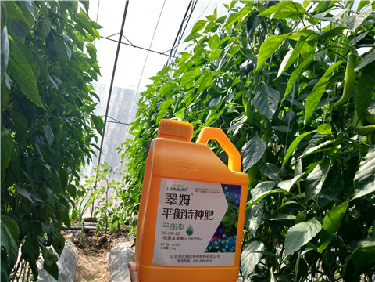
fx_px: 325
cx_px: 188
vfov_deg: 46.8
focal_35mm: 30
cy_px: 141
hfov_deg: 60.0
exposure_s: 1/1654
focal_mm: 3.95
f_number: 1.8
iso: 146
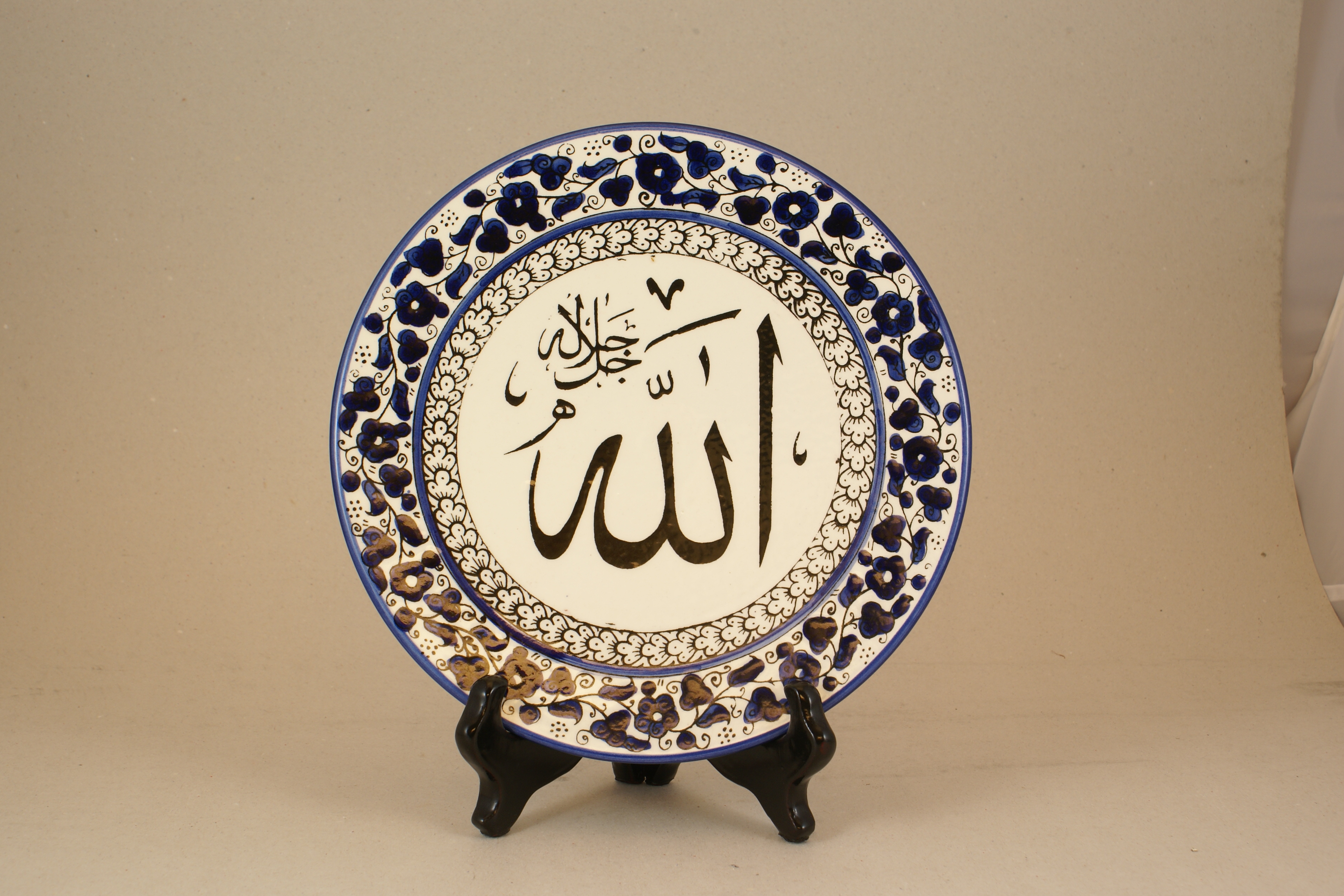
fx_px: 1998
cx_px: 675
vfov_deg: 25.3
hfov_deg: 37.2
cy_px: 454
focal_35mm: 54
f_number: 11
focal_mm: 35
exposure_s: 1/5
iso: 100
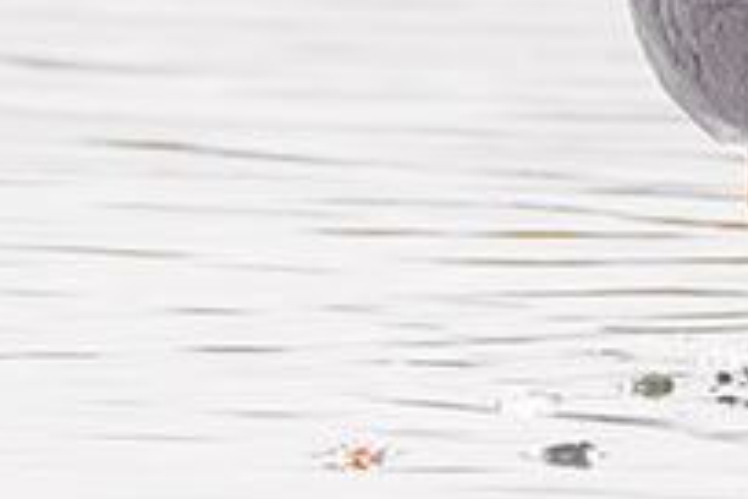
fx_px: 61082
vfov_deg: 0.5
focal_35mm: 2940
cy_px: 35
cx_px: 495
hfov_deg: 0.7
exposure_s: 1/2500
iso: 1600
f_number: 13
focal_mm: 1200
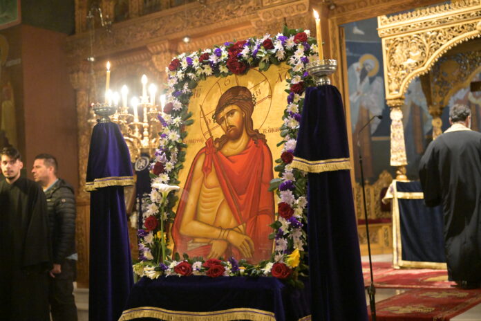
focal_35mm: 49
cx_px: 240
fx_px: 655
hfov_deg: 40.3
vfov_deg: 27.5
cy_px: 160
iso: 12800
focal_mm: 49
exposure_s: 1/250
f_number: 2.8
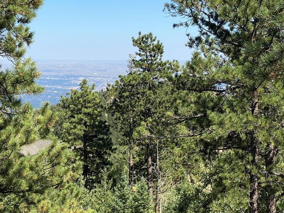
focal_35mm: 96
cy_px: 84
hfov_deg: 20.2
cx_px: 52
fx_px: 788
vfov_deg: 15.4
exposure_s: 1/1546
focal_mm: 6
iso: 20
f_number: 2
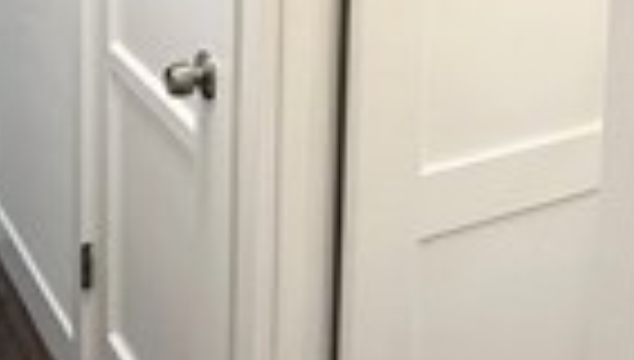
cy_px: -252
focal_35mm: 69
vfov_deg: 15.5
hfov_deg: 30.4
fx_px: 1162
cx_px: 261
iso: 80
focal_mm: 2.22
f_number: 2.2
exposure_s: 1/120
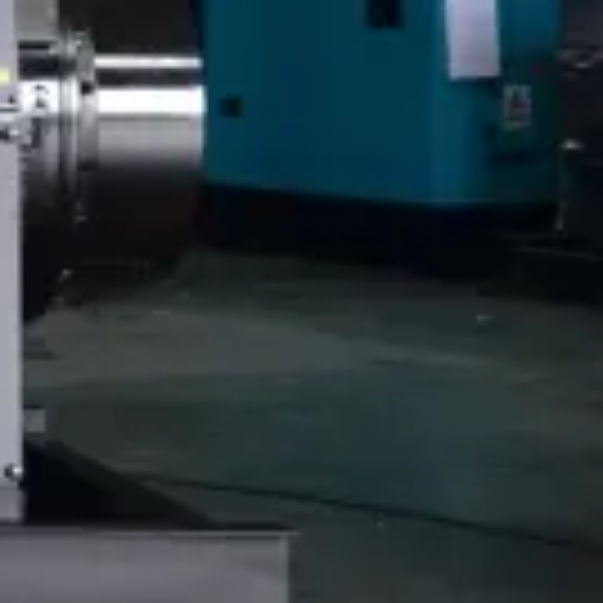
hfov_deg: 7.8
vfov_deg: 8.7
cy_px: -112
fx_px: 3902
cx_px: -1161
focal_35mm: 198
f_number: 4
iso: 250
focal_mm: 26
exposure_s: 1/50
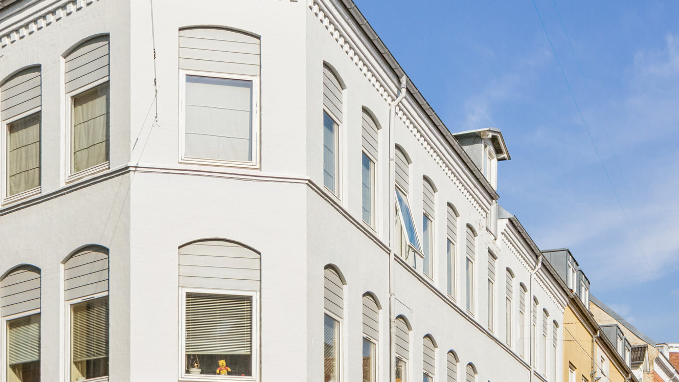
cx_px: 254
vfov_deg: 16.9
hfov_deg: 29.6
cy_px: 288
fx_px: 1278
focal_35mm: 71
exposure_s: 1/1250
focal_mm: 30
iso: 800
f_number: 11
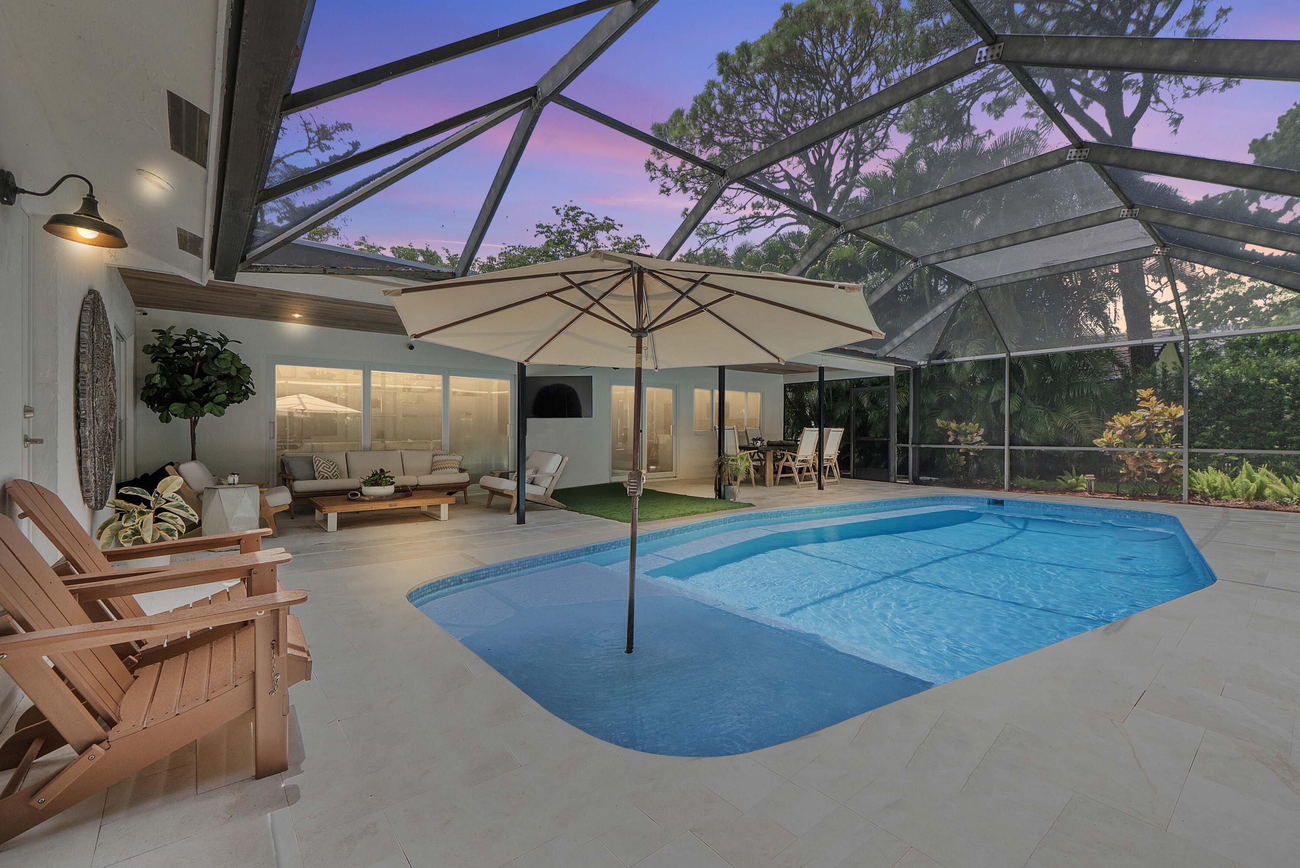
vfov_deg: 77.4
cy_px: 434
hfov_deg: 100.4
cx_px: 650
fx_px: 542
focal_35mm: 15
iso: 250
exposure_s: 1/320
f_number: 9
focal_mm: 10
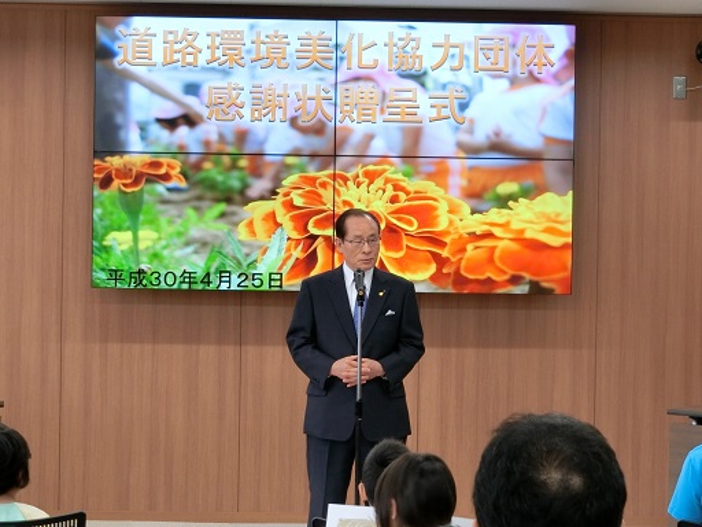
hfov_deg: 15.9
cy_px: 264
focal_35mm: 124
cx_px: 351
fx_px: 2515
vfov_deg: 12.0
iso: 400
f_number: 5.7
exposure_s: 1/50
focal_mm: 22.1
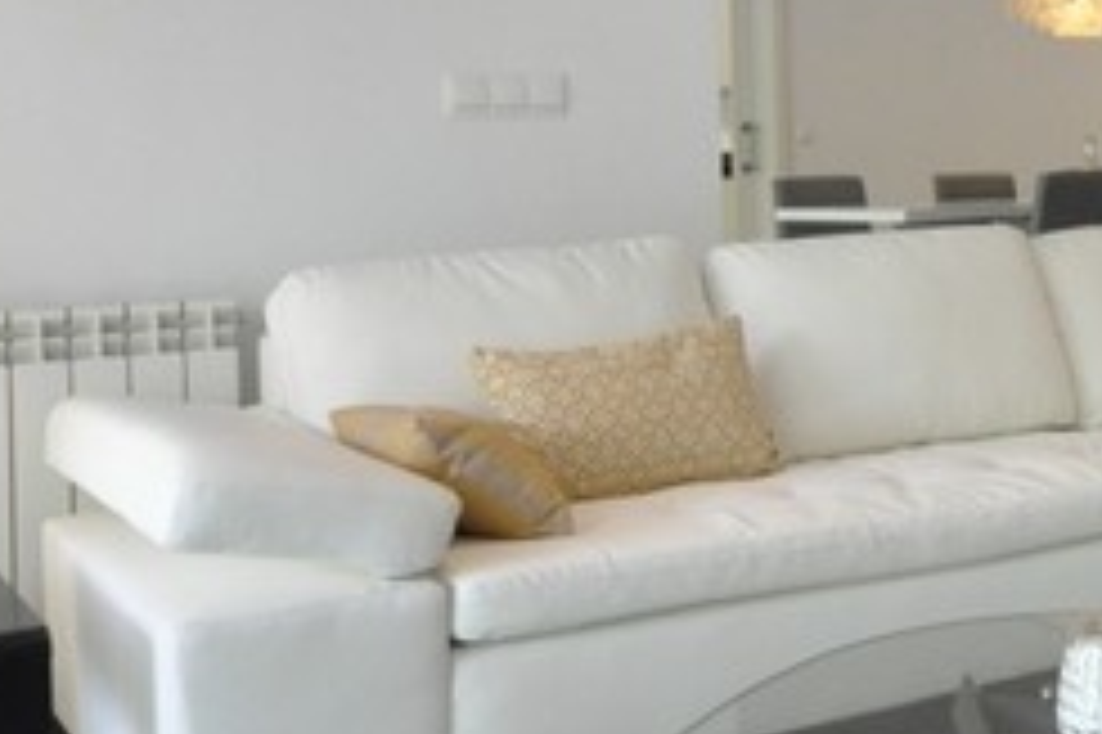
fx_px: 1682
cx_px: 1165
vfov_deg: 24.2
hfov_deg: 32.6
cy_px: 135
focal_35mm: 55
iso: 800
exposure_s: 1/90
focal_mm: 10
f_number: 4.8
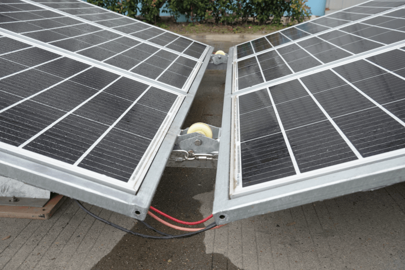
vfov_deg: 45.0
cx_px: 202
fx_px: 326
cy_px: 135
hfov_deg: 63.7
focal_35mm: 29
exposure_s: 1/200
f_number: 7.1
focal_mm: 29
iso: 1600
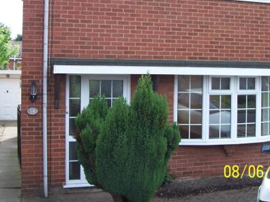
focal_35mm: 50
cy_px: 62
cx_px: 127
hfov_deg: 38.2
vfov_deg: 28.9
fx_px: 390
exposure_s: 1/500
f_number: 2.7
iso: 80
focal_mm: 5.6
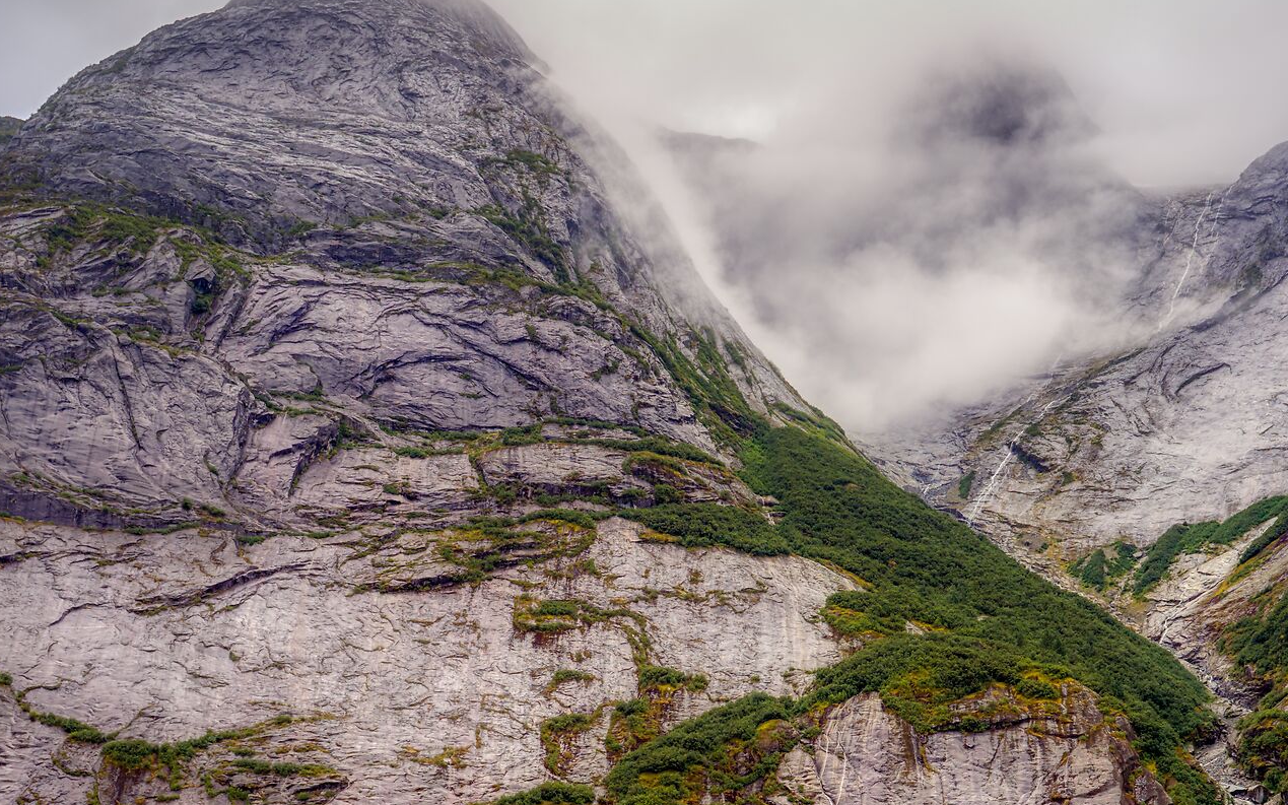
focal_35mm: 54
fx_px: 1895
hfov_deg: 37.1
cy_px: 639
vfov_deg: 23.6
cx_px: 866
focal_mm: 28
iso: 160
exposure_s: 1/30
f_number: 8
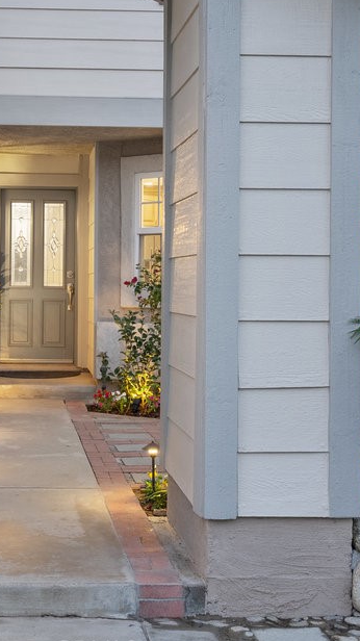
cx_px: 35
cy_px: 309
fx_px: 1036
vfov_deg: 34.4
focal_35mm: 61
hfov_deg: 19.3
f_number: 8
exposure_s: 1/5
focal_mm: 35
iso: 320
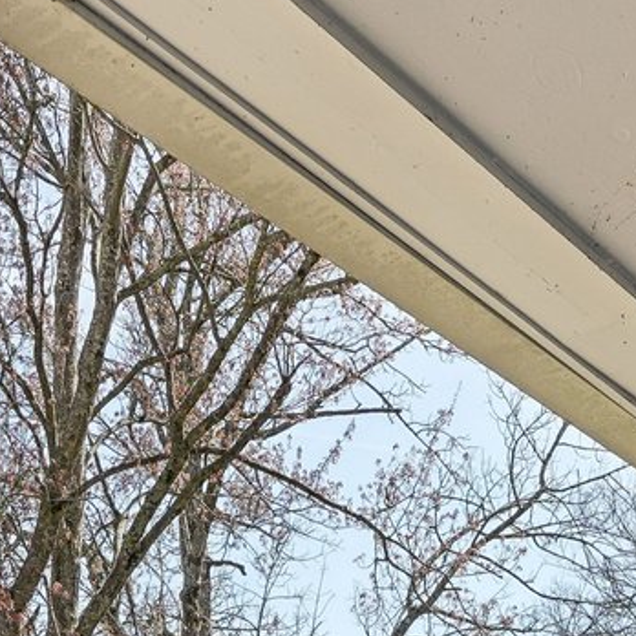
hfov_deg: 24.6
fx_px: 1455
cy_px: 1130
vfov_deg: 19.1
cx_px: 355
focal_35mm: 70
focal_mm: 14
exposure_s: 1/80
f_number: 10
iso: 100
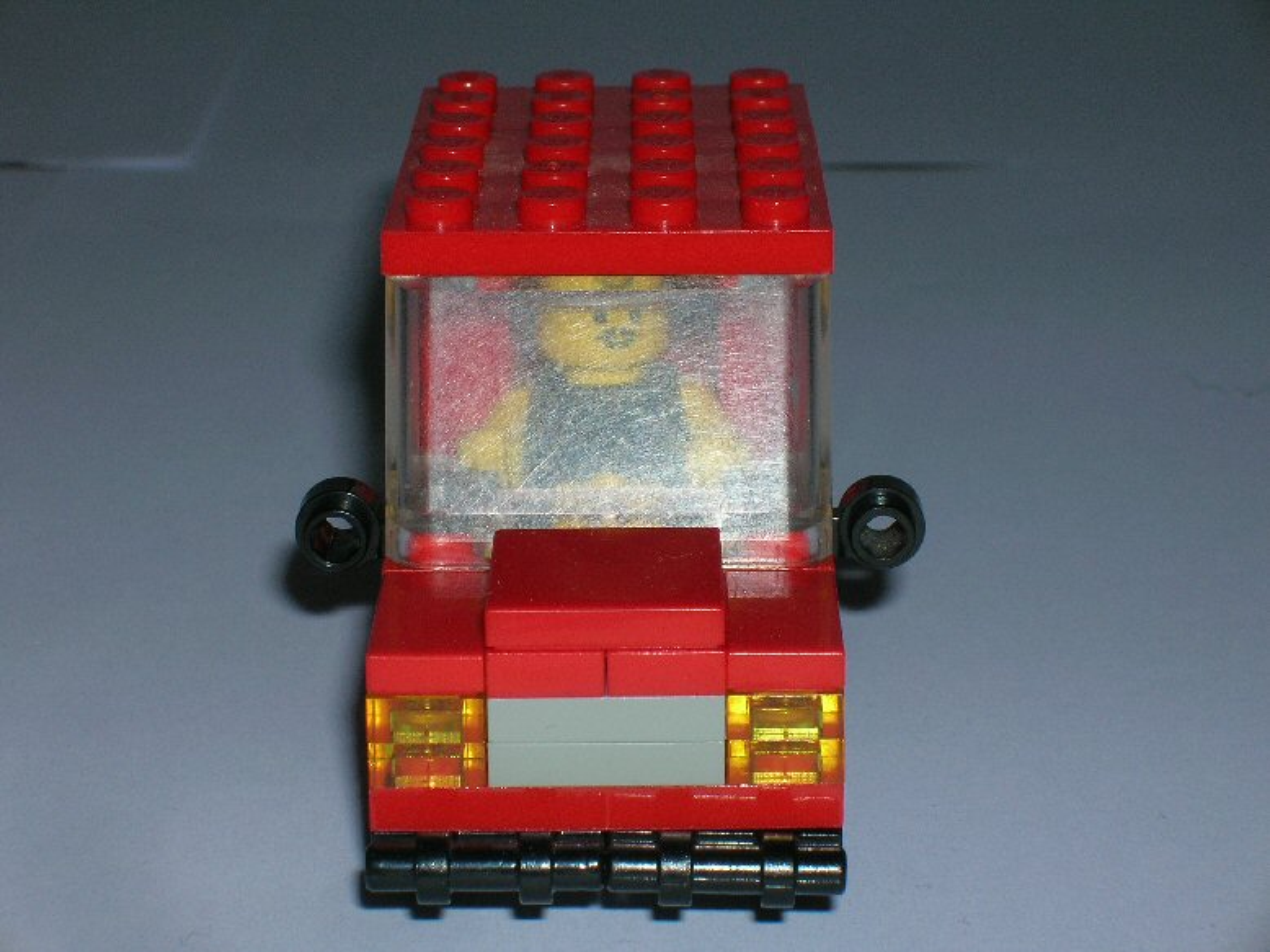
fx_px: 3741
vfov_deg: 14.5
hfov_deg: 19.3
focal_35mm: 102
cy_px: 476
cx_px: 635
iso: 50
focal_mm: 17.1
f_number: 8.2
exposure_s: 1/60.1
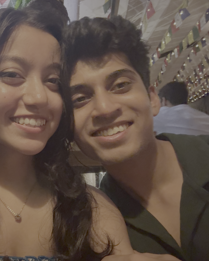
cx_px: 41
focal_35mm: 30
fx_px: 232
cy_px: 131
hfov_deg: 45.9
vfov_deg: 58.8
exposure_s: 1/17
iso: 800
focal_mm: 2.69
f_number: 1.9
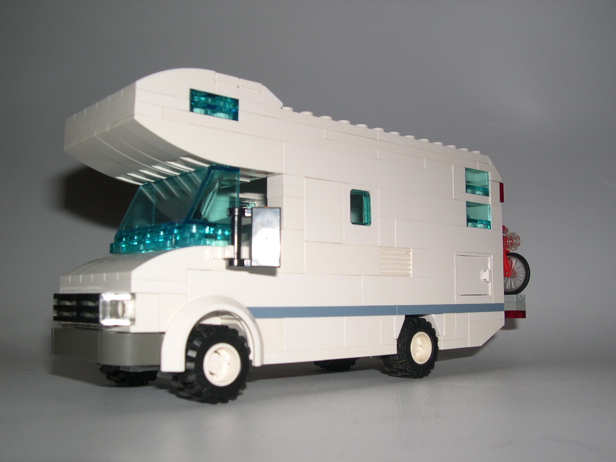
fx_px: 676
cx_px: 308
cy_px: 231
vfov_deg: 37.7
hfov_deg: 49.0
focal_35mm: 38
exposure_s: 1/60
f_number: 7.6
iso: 100
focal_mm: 8
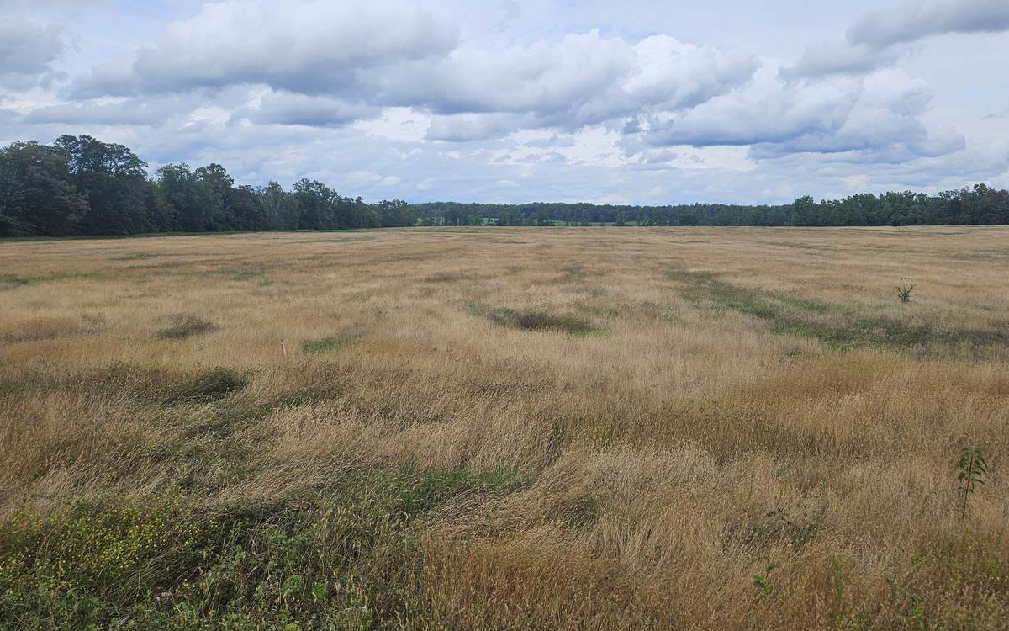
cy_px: 303
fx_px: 715
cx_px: 521
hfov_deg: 70.4
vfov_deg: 47.6
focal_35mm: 26
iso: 25
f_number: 1.8
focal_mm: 5.4
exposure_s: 1/2537
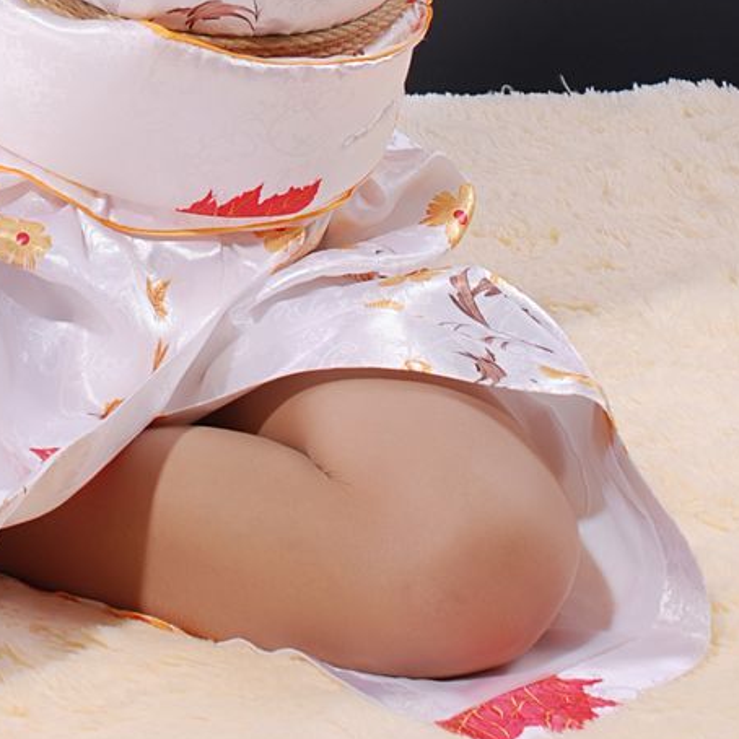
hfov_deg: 12.1
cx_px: 120
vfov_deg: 11.8
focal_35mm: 144
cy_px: -257
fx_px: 3478
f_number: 8
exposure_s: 1/8
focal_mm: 32
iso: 100
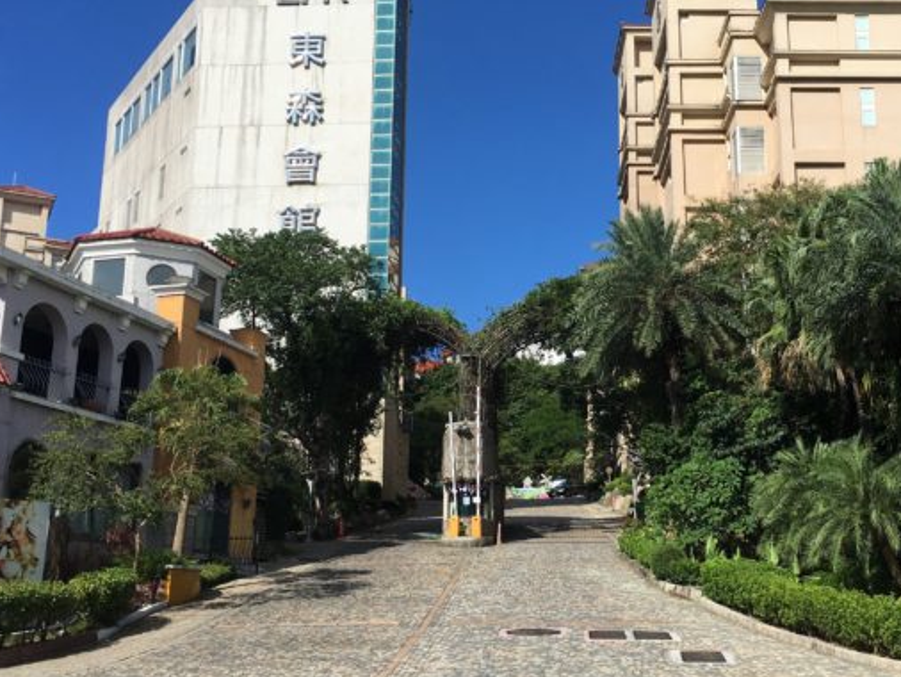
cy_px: 340
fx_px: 1146
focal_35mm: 44
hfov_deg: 42.7
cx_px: 541
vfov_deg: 32.9
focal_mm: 4.15
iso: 25
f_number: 2.2
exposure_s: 1/2137
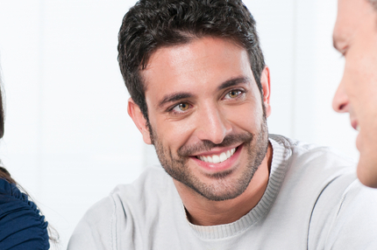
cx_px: 118
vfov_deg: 6.0
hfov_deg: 8.9
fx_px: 2407
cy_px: 226
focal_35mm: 230
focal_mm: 66
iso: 200
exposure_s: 1/125
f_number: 3.5
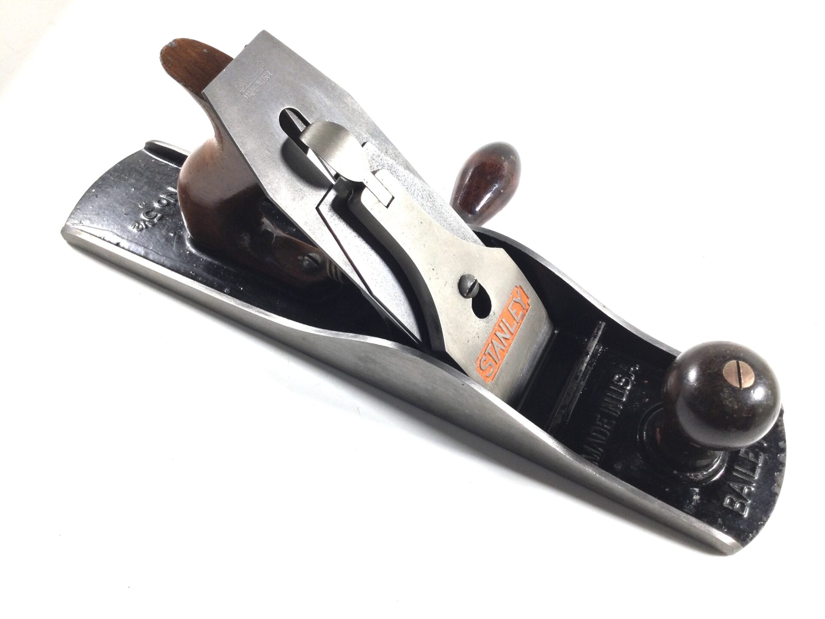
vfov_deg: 45.4
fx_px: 739
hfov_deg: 58.4
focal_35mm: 31
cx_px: 412
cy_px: 310
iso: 32
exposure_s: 1/50
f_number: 2.4
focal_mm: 3.3
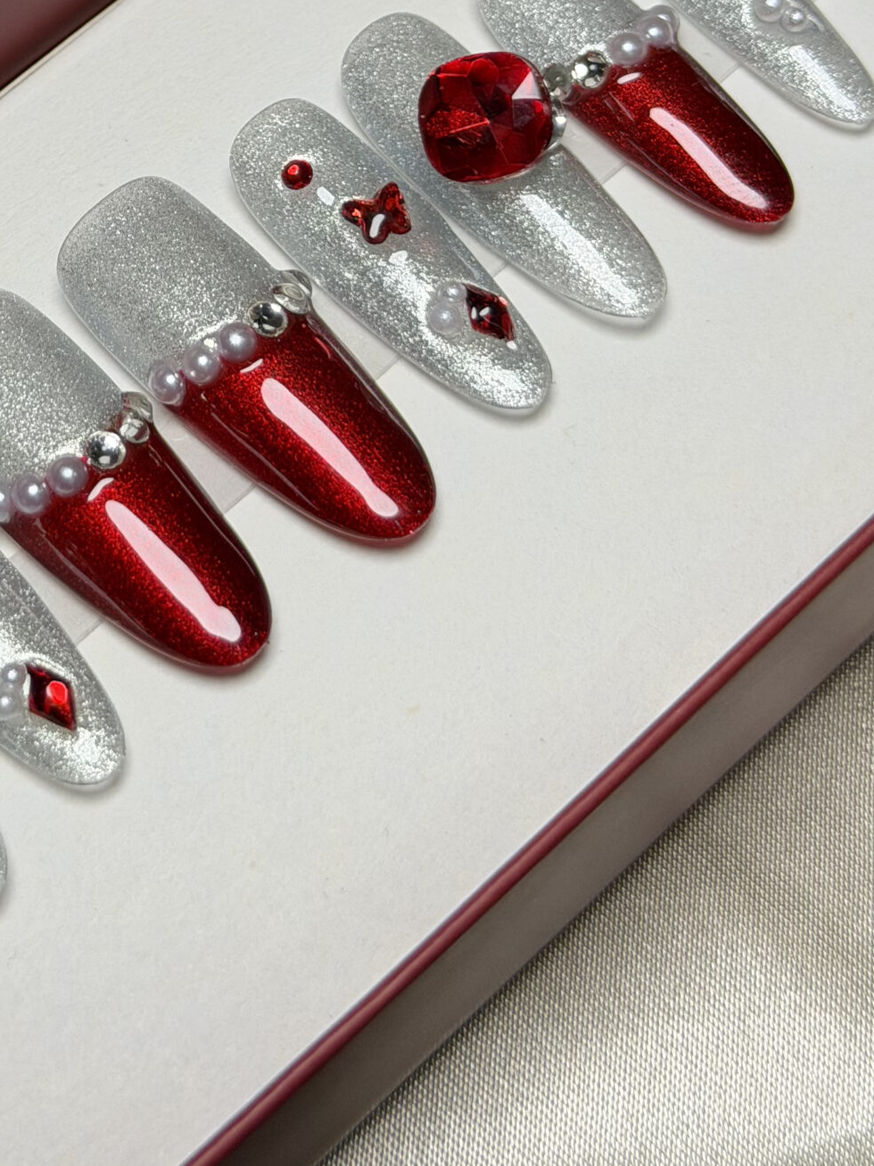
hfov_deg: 15.5
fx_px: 3165
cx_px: 70
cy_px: 74
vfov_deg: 20.4
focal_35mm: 94
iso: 50
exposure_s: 1/50
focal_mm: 6.76
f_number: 1.78
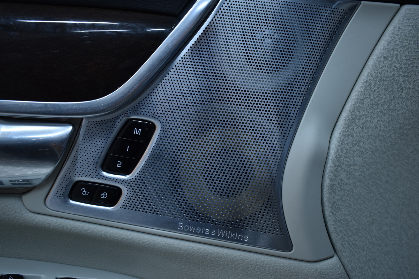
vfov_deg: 36.9
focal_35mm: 36
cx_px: 210
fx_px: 419
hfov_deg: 53.1
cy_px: 140
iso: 100
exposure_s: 1/13
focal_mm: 24
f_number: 4.5
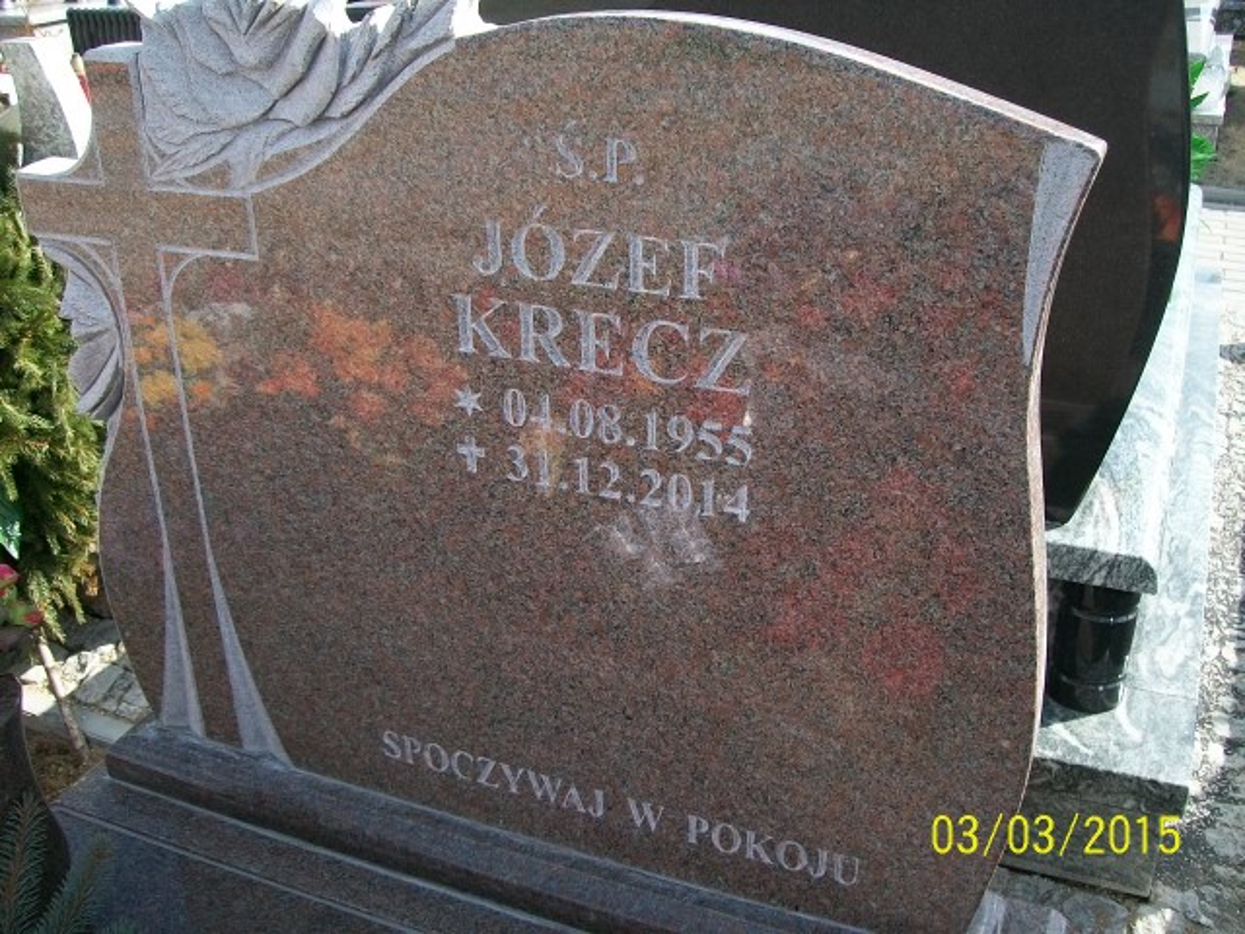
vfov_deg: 39.7
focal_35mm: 36
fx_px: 1295
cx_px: 622
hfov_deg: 51.4
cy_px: 467
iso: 80
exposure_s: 1/500
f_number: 2.7
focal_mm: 6
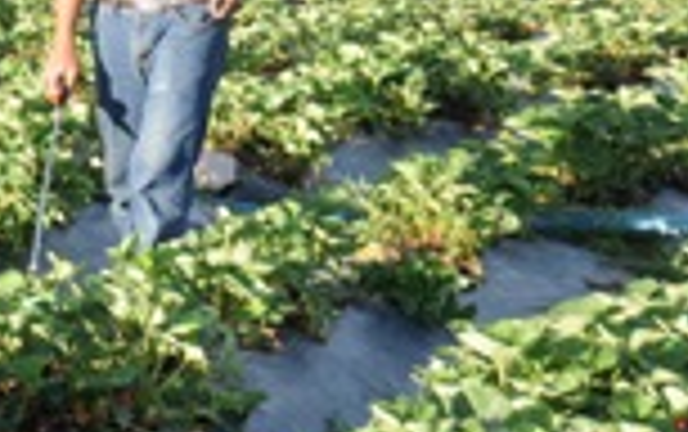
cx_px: -207
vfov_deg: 7.7
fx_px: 3191
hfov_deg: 12.0
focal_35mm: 170
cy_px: 81
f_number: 6.3
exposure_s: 1/160
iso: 200
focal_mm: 38
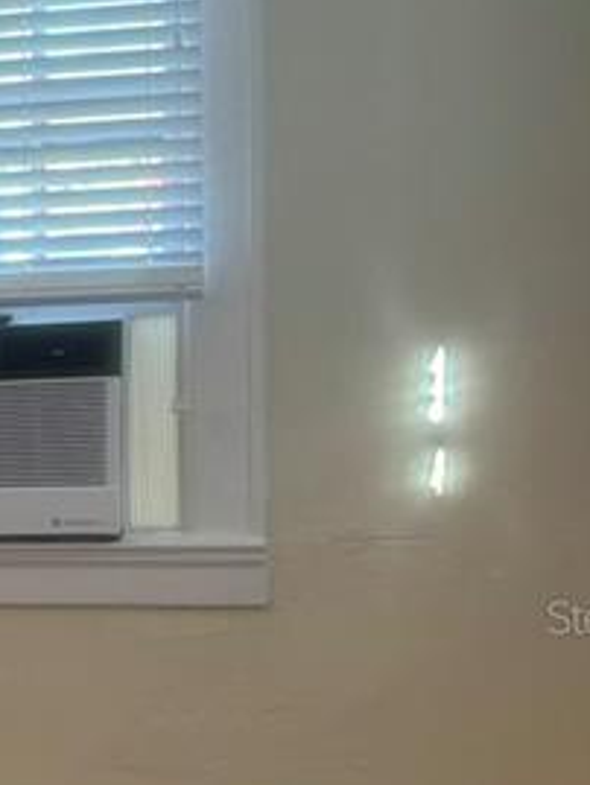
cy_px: 616
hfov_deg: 11.6
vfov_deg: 16.8
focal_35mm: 116
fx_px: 2634
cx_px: -561
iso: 100
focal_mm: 5.96
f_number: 1.6
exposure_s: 1/120
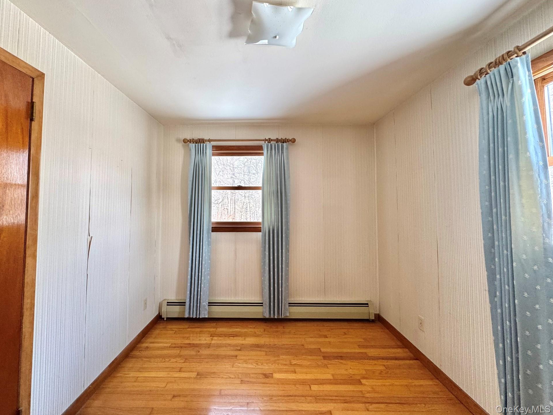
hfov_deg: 98.0
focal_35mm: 15
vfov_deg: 81.7
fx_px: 240
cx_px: 258
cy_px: 194
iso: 160
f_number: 2.2
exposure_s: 1/99
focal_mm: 2.22
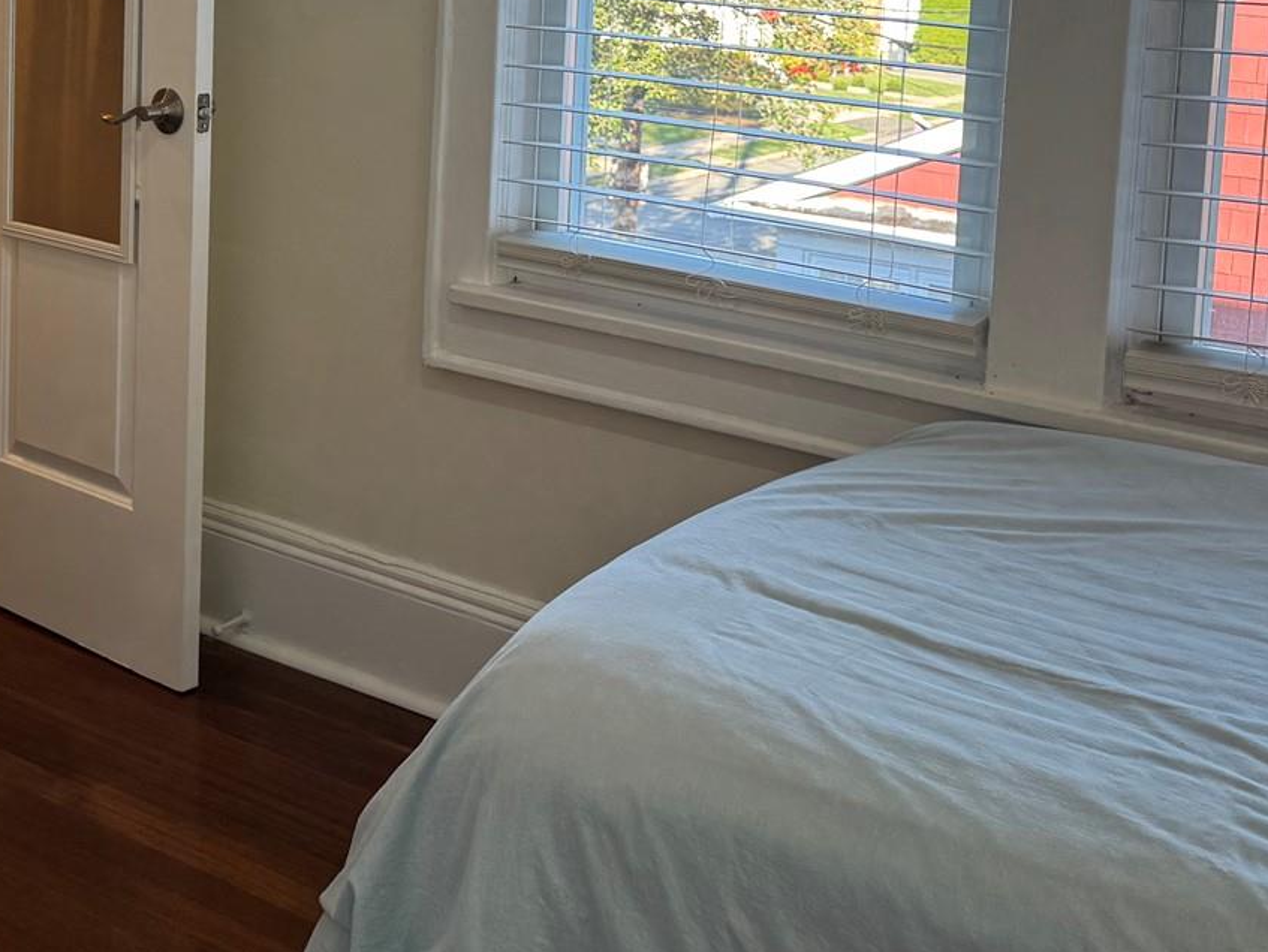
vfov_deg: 24.3
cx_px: 338
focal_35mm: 58
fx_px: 2125
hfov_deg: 32.7
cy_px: 48
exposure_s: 1/144
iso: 64
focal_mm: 6.76
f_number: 1.78
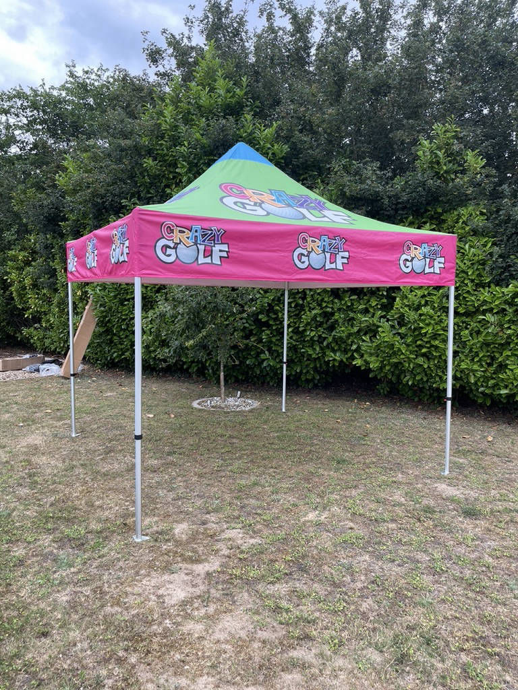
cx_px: 259
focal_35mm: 26
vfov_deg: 67.3
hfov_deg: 53.1
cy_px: 345
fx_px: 519
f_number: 1.6
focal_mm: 4.2
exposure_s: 1/121
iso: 32
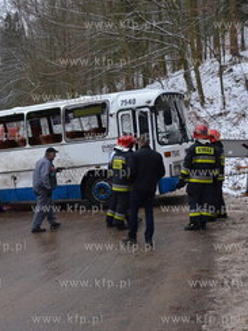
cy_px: 153
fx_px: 497
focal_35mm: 52
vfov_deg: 36.8
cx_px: 38
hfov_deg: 27.3
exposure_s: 1/160
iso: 2000
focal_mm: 22
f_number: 6.3
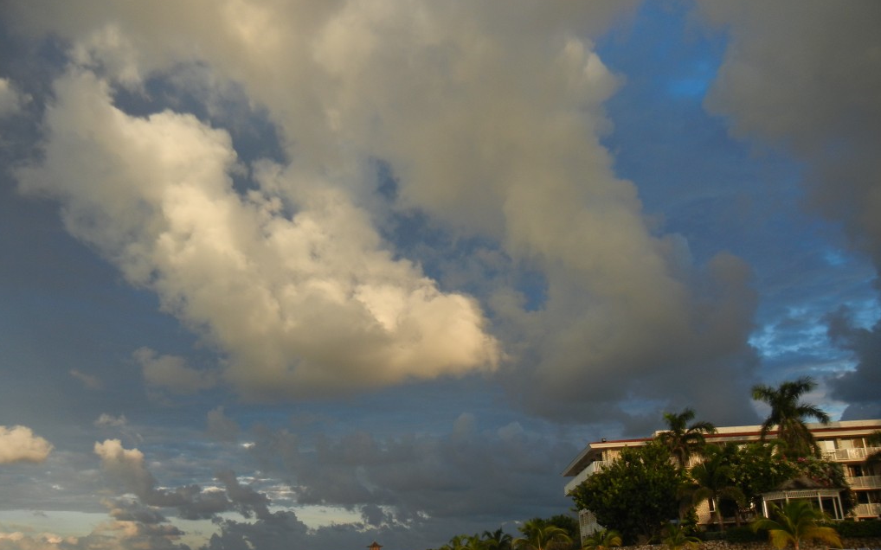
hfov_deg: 59.7
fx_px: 768
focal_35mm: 32
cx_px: 439
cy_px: 324
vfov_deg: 39.3
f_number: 3.5
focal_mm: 5.4
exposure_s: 1/412
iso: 160
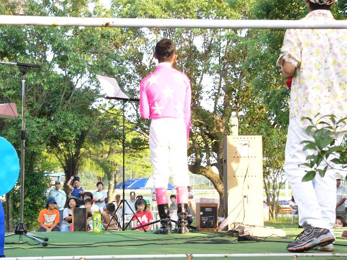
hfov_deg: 23.0
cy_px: 130
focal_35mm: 85
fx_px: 852
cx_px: 174
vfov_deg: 17.4
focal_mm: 14.2
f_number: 3.7
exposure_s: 1/50
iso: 50
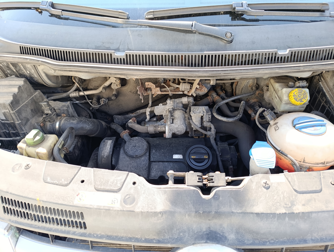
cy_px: 126
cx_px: 167
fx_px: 222
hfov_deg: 73.8
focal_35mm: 23
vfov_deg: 59.0
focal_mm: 6.11
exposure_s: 1/100
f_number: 1.65
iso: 236
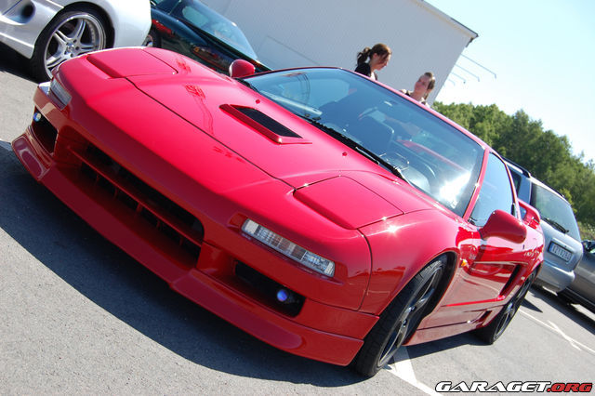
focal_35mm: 48
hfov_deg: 41.1
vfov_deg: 28.0
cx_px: 298
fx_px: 793
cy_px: 198
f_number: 9
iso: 200
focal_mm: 32
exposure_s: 1/320
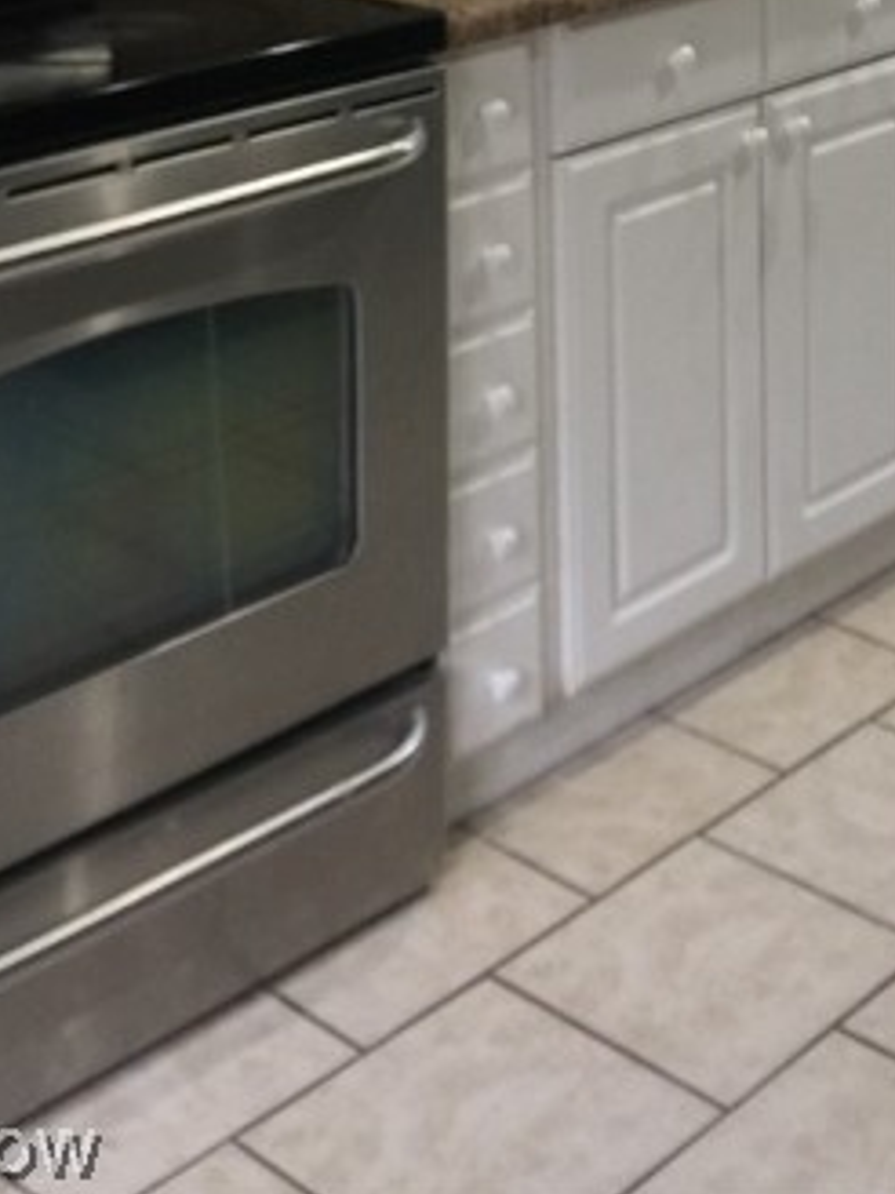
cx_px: 768
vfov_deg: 25.9
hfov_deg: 21.2
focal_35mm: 68
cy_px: -193
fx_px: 2344
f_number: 2.2
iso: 50
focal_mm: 4.15
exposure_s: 1/15
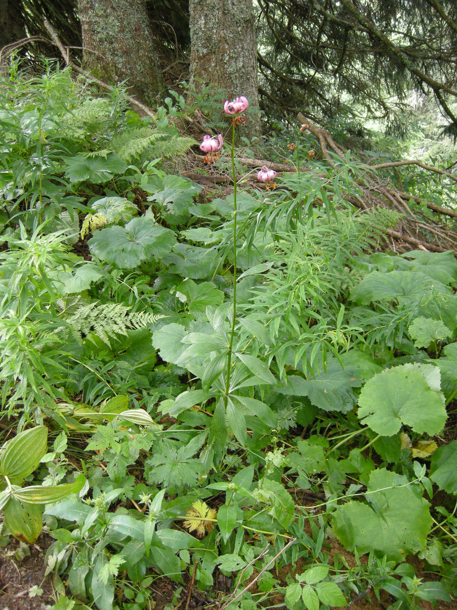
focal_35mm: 35
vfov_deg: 52.6
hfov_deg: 40.7
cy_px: 305
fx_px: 616
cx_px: 228
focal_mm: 7.5
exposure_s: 1/51.5
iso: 167
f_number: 2.7
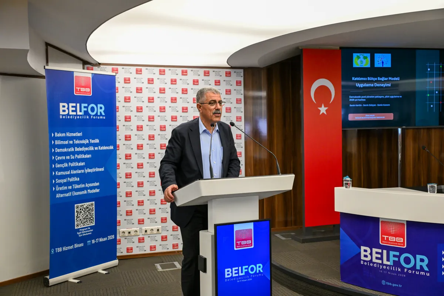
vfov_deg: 34.2
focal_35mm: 39
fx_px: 481
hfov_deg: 49.6
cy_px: 148
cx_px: 222
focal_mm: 39
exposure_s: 1/800
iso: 3200
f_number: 4
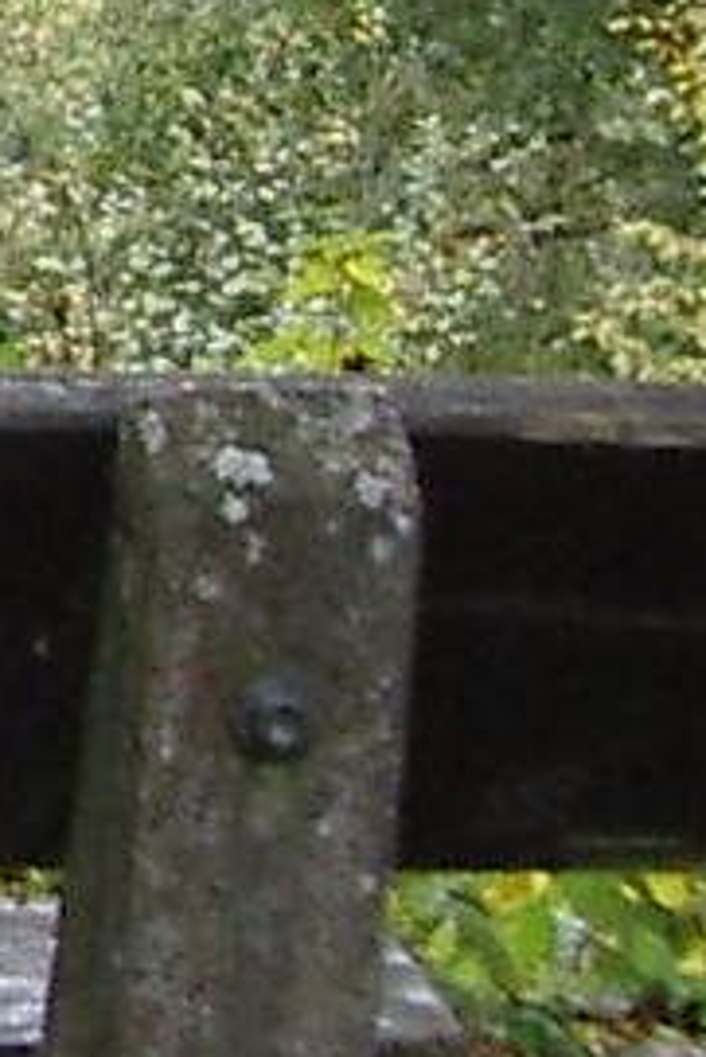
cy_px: -425
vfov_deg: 8.7
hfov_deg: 5.3
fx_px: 6845
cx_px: -1907
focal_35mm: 233
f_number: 2.6
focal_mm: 5.8
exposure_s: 1/80
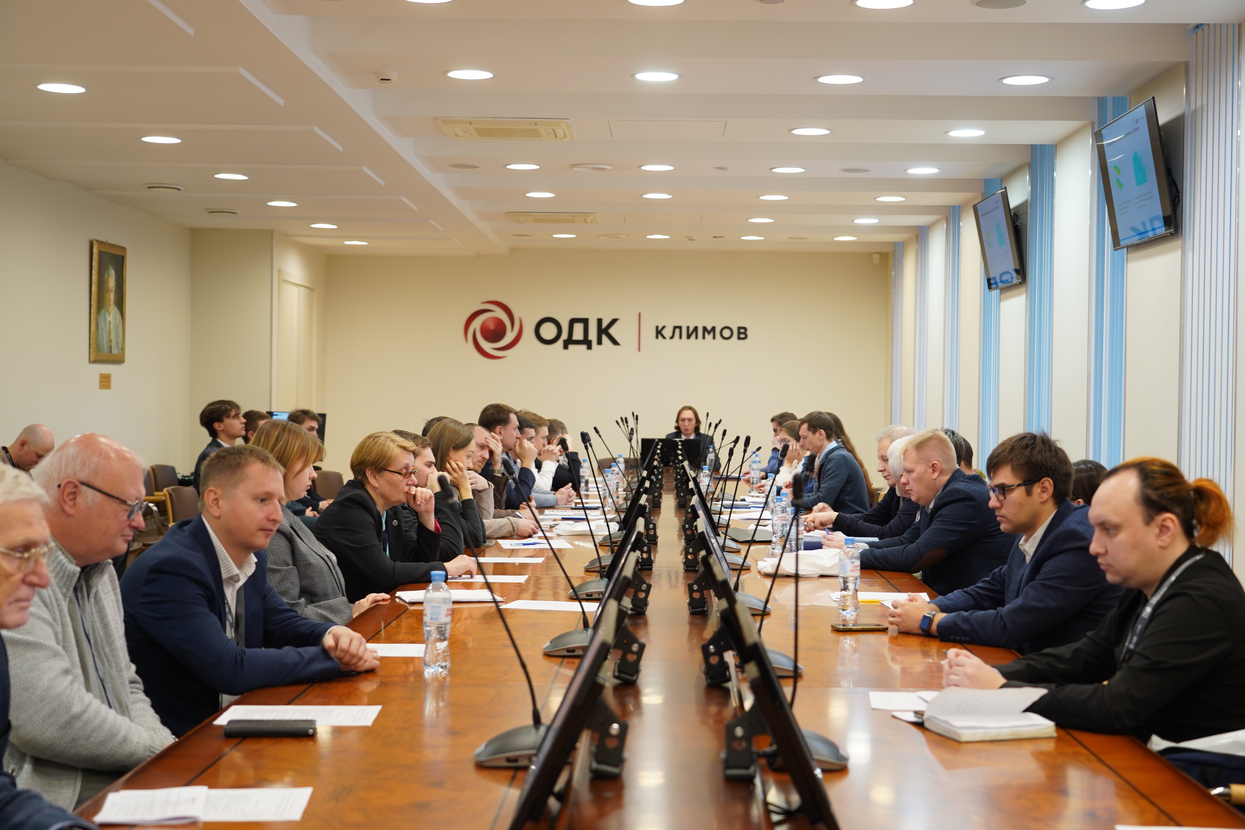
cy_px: 415
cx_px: 622
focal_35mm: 49
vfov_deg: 27.5
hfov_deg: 40.3
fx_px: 1694
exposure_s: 1/50
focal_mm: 49
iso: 400
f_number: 4
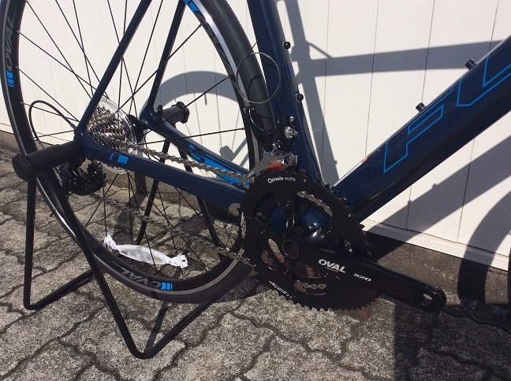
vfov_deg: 44.1
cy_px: 190
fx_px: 472
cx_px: 256
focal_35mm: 32
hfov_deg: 56.9
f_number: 2.4
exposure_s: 1/4785
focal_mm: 3.3
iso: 32
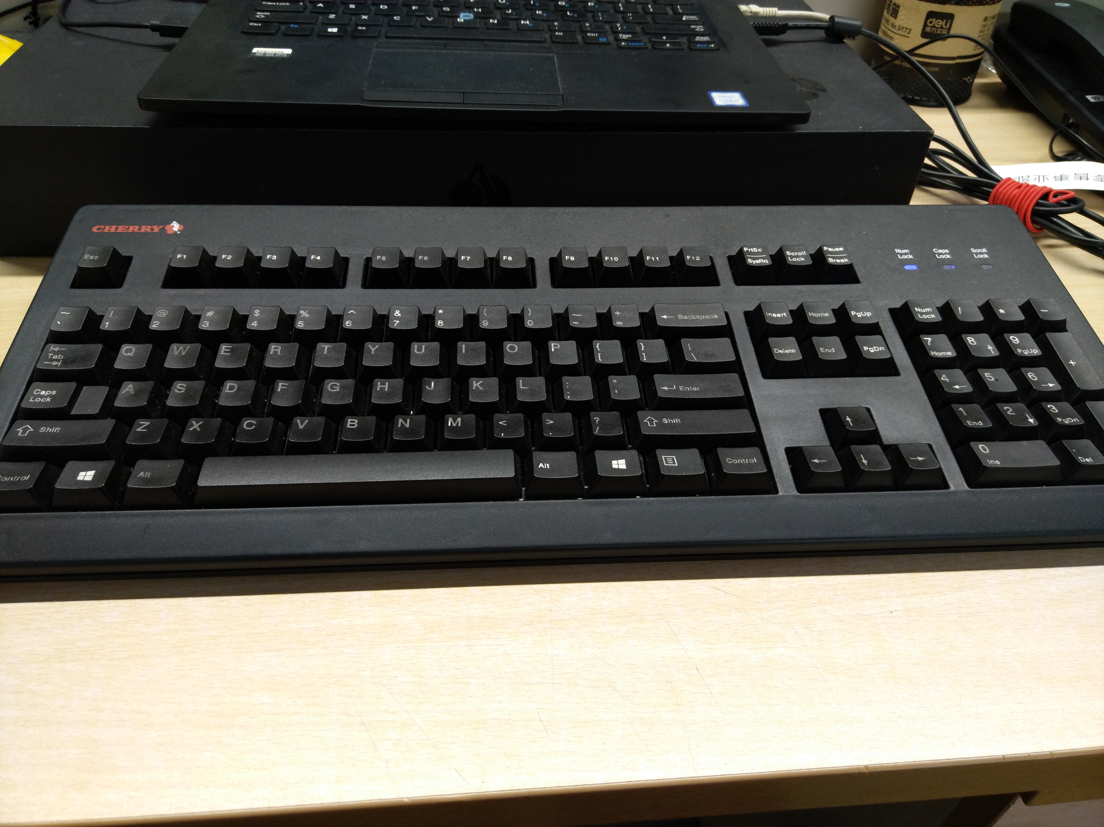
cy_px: 414
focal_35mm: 23
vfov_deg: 58.8
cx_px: 552
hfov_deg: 73.9
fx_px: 733
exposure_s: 1/25
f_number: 2
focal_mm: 4.04
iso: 300
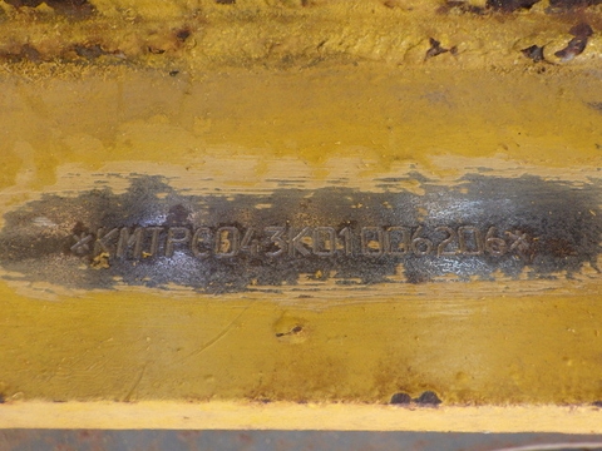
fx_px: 591
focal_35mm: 34
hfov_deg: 54.0
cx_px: 301
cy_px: 226
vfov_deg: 41.8
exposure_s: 1/50
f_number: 3.8
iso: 125
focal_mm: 6.1
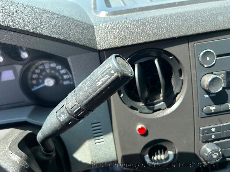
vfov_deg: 53.1
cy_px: 86
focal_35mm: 26
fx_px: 173
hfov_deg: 67.3
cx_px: 115
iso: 50
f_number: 1.5
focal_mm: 5.7
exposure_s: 1/270
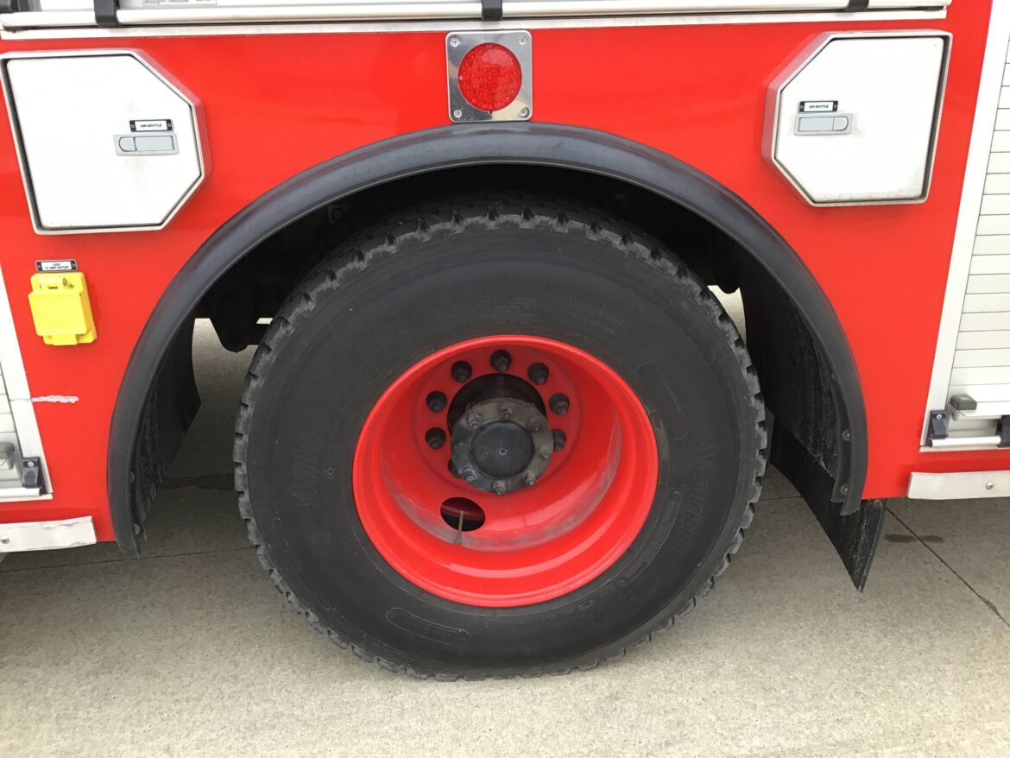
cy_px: 379
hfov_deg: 58.3
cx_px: 505
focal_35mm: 31
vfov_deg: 45.5
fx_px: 905
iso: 25
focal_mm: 3.3
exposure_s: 1/33
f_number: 2.4
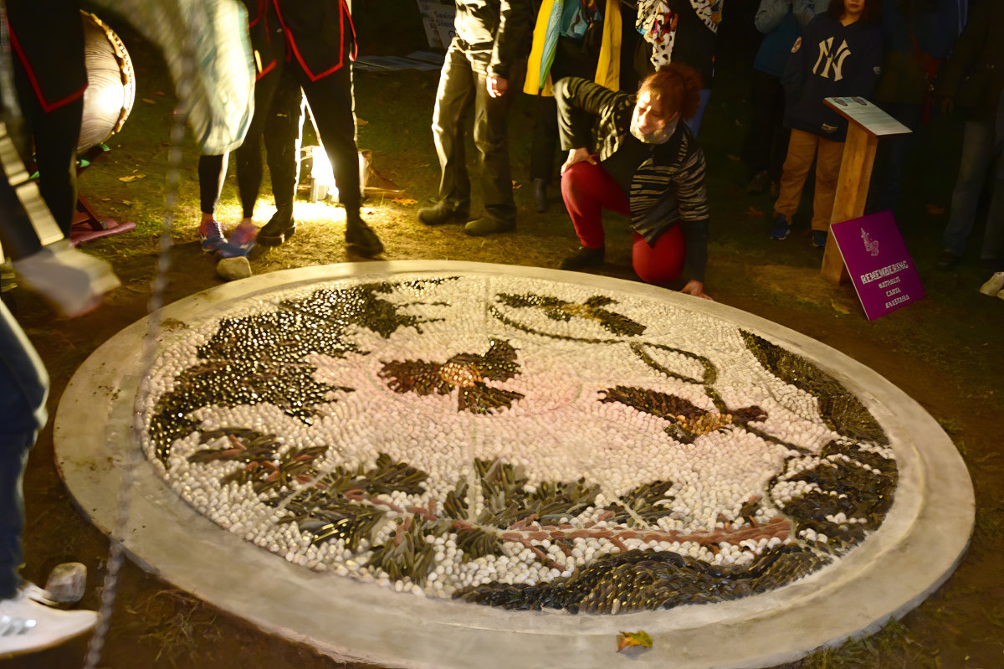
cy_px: 334
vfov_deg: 46.4
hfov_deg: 65.5
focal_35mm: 28
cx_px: 502
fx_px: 781
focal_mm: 28
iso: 4500
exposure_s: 1/30
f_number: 3.5
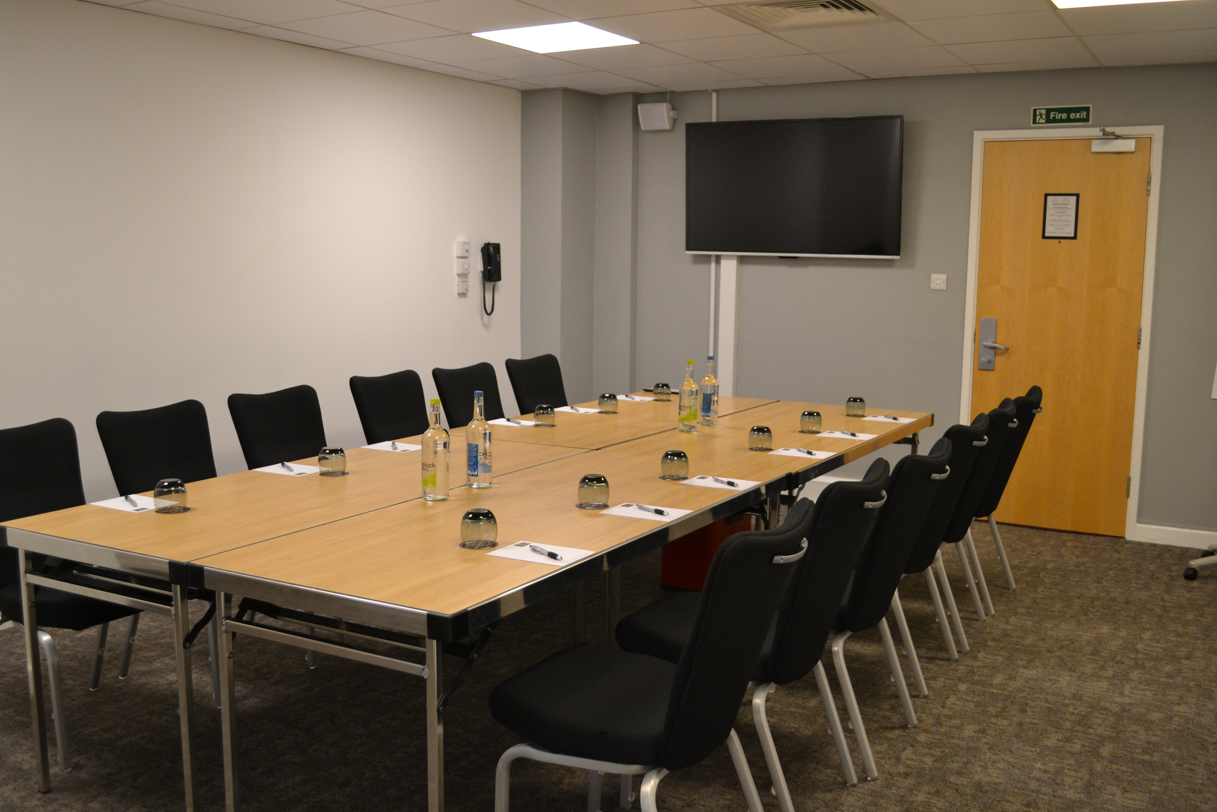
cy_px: 406
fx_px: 1115
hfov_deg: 57.2
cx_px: 608
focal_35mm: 33
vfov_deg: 40.0
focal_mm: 22
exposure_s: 1/60
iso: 1000
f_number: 4
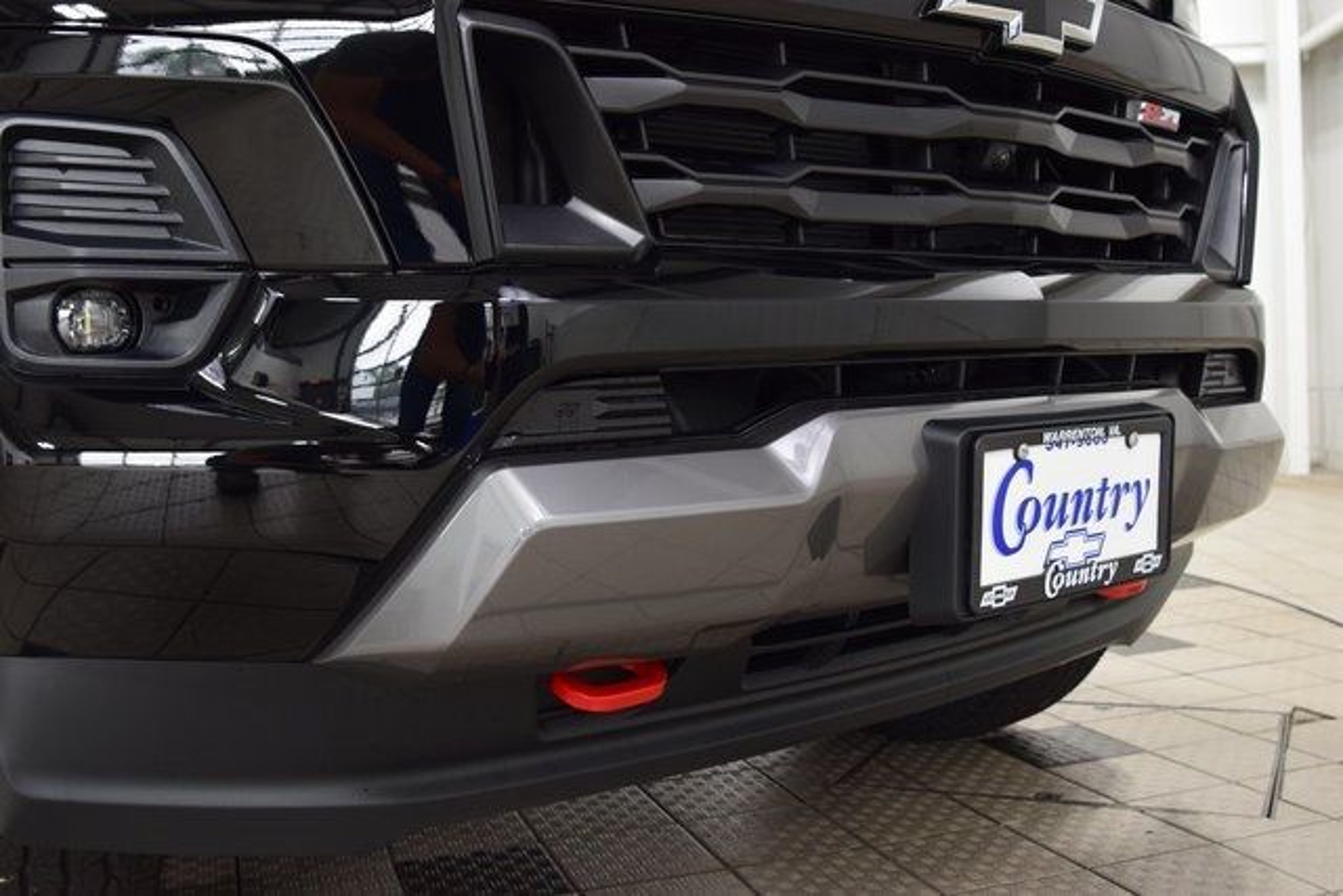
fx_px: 1343
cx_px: 672
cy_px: 448
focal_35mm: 36
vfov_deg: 36.9
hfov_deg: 53.1
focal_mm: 24
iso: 720
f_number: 6.3
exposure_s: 1/15
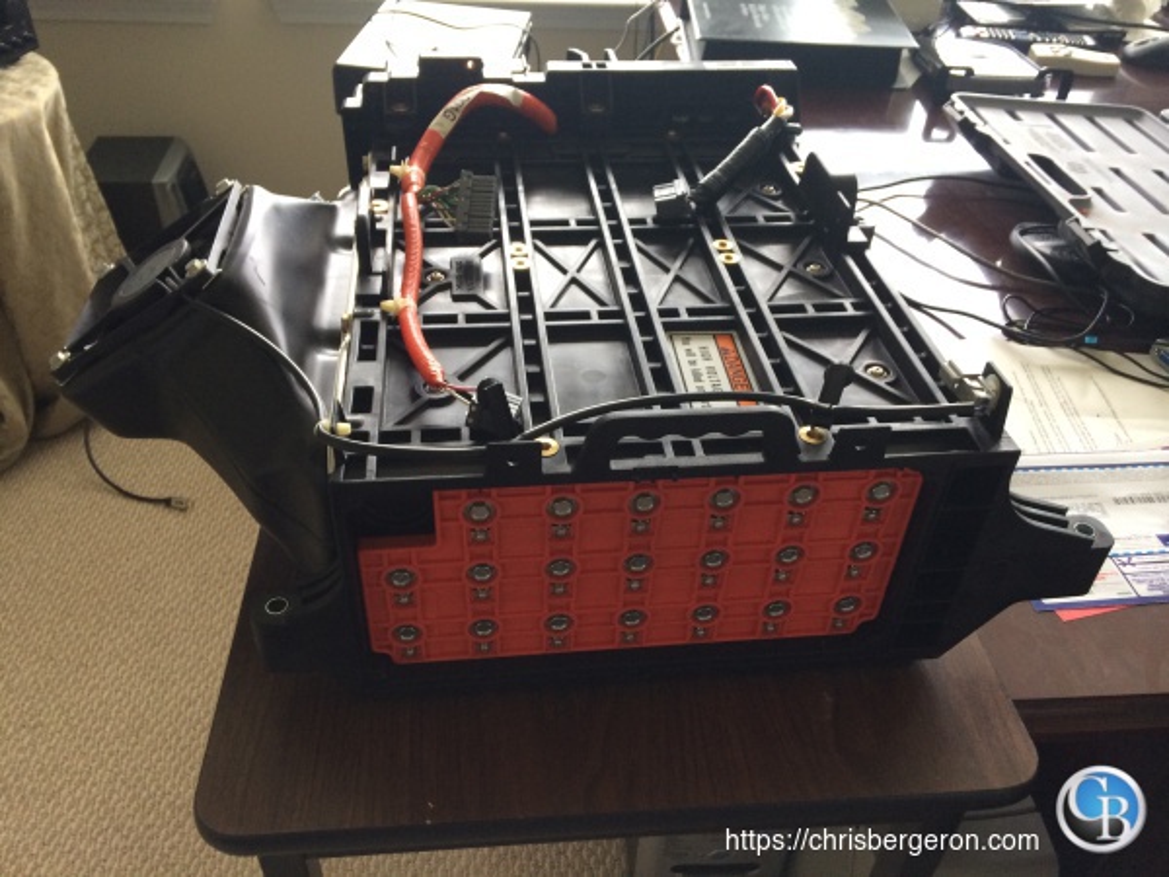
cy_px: 438
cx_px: 584
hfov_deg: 60.0
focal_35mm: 30
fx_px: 1013
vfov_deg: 46.8
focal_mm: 4.12
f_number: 2.2
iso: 64
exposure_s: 1/30
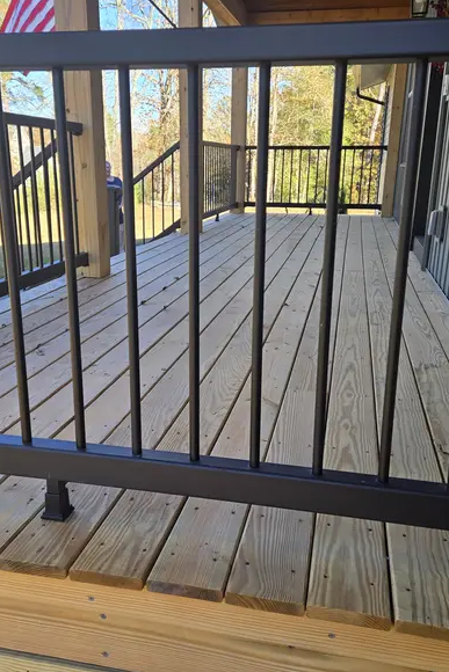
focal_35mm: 33
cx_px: 226
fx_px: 617
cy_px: 337
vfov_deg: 57.2
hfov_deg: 40.0
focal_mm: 5.4
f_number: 1.8
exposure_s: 1/378
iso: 25
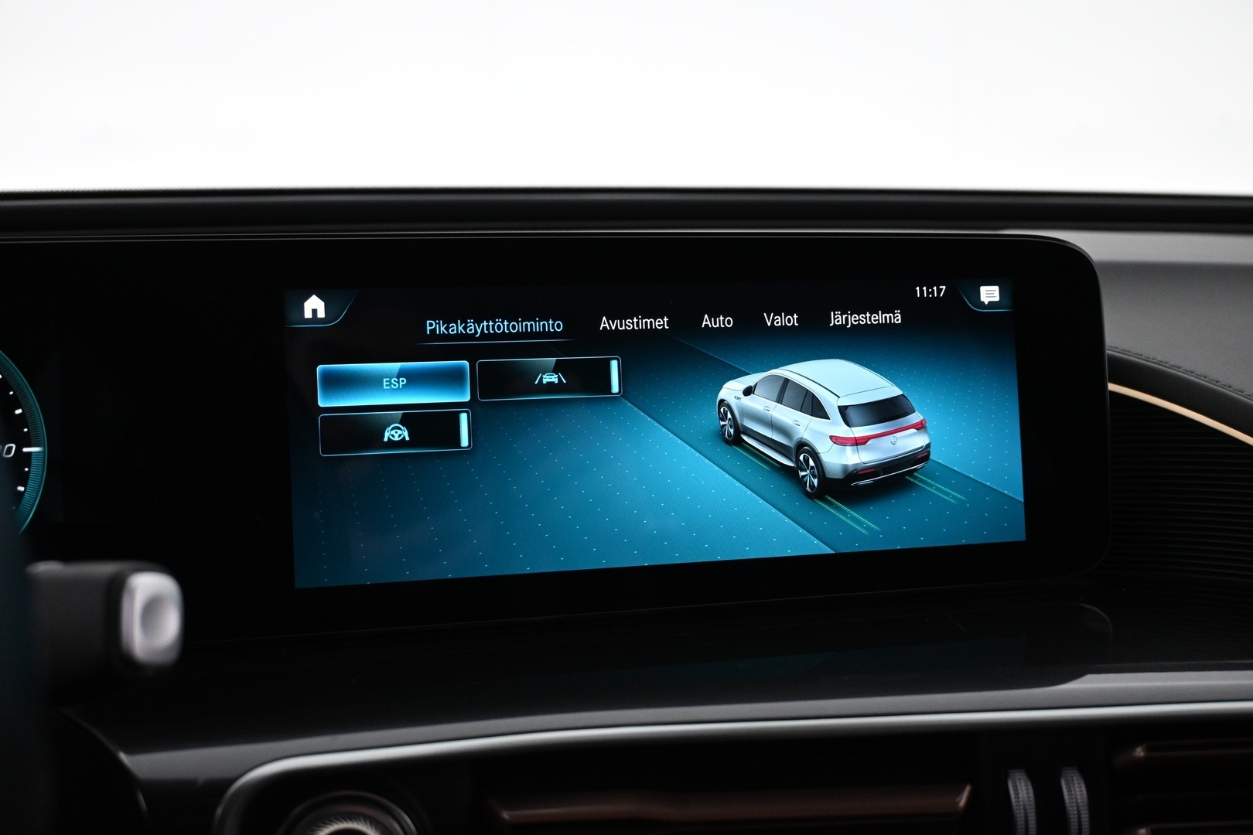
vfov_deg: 43.6
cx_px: 626
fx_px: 1044
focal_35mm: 30
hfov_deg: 61.9
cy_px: 418
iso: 1600
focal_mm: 20
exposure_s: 1/50
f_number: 3.8
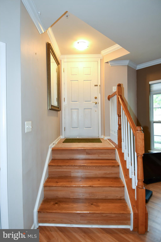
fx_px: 121
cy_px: 121
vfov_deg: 90.0
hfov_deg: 67.4
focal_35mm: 18
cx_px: 80
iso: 560
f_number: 4
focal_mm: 12
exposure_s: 1/60
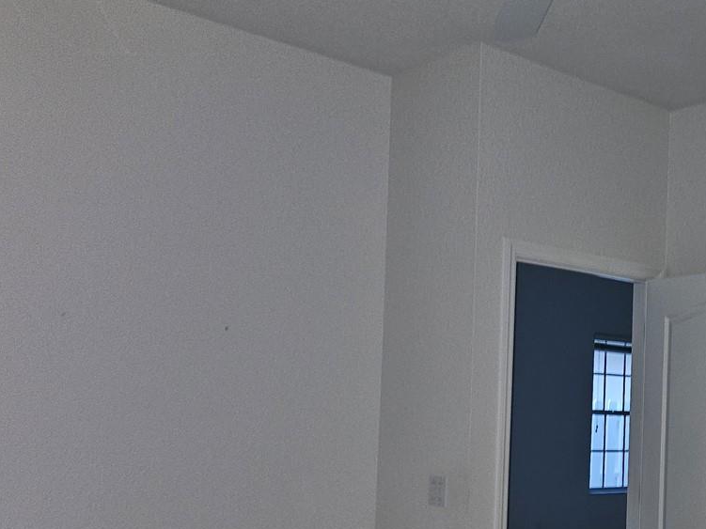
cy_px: 376
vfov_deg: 29.3
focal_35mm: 49
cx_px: 585
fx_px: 999
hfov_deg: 37.3
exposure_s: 1/12.5
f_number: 1.8
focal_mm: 5.4
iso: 125
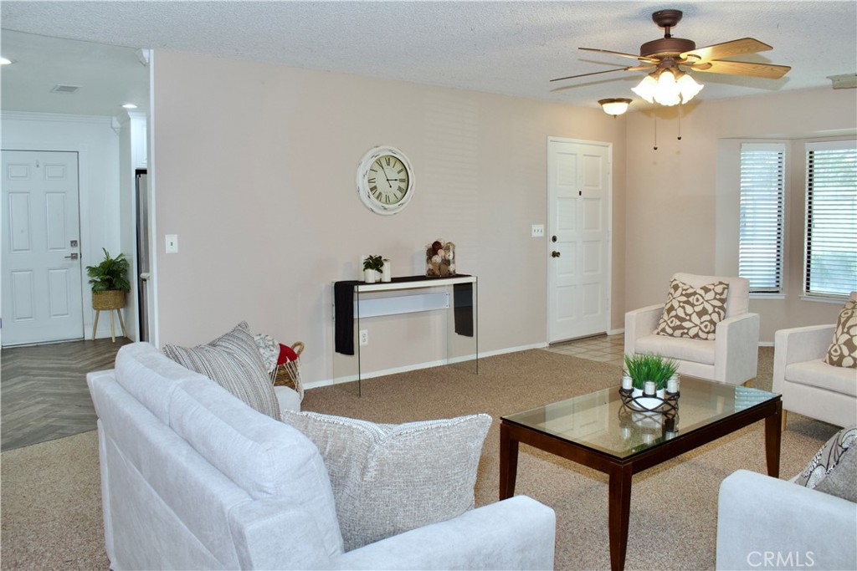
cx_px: 428
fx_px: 643
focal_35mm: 27
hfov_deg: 67.4
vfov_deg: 47.9
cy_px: 286
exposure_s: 1/60
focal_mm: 18
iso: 800
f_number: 8
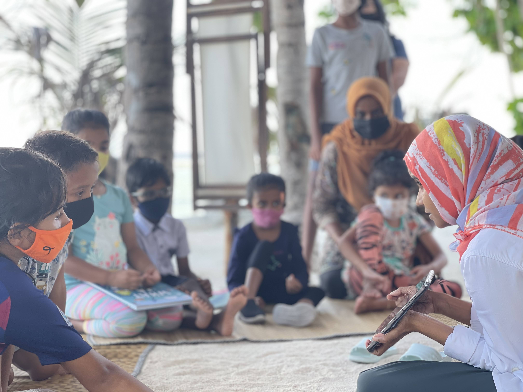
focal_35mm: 64
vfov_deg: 22.9
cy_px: 196
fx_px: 967
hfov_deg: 30.3
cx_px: 262
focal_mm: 7.5
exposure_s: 1/121
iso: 50
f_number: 2.2
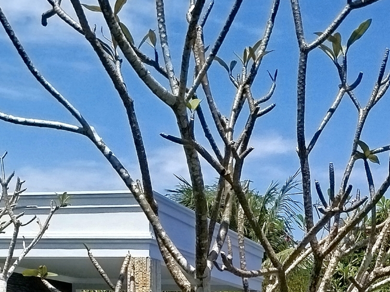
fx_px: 924
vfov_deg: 16.1
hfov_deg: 23.5
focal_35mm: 82
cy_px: 466
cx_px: 300
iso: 50
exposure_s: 1/852
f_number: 1.7
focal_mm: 5.31
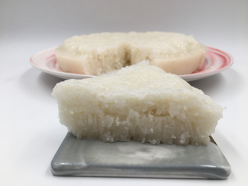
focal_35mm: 29
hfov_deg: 61.7
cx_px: 124
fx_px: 208
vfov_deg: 48.2
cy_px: 93
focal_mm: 4.15
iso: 25
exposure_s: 1/484
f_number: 2.2
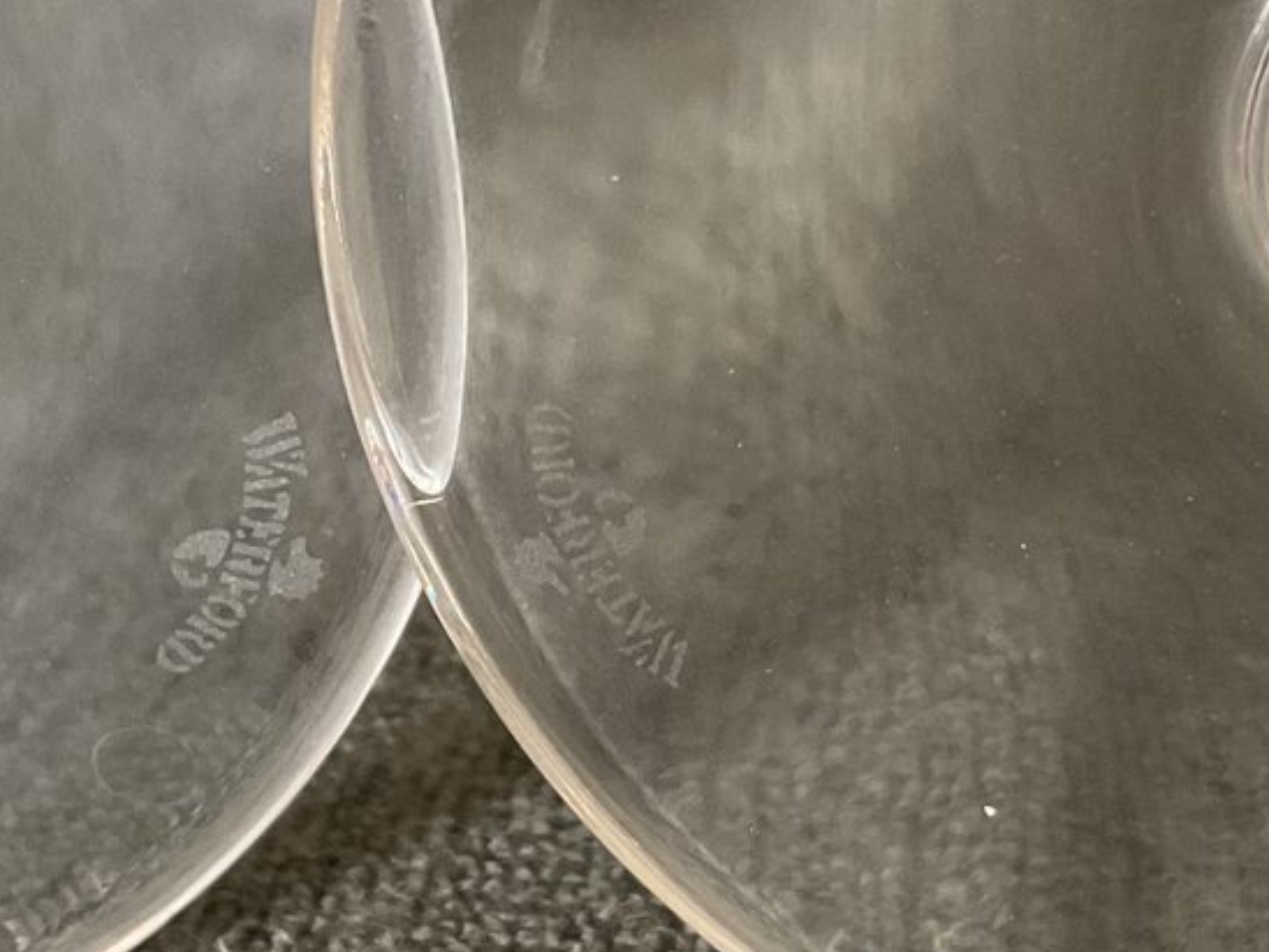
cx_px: 624
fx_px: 2933
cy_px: 409
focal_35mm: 80
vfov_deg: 18.4
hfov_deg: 24.4
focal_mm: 3
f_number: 1.8
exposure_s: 1/60
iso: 250
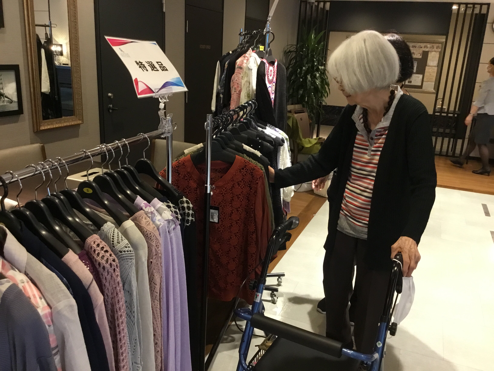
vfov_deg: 45.4
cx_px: 247
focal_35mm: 31
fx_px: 442
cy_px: 186
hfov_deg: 58.4
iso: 160
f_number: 2.4
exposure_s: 1/30
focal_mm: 3.3
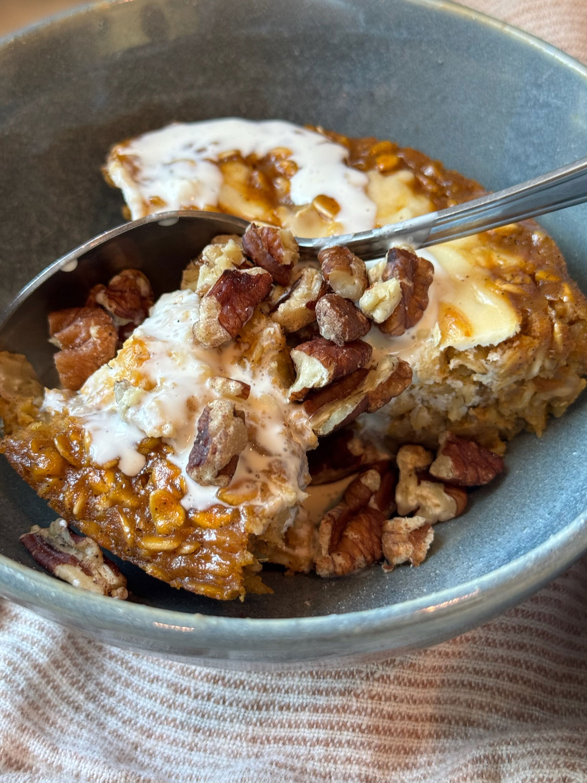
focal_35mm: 48
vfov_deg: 39.7
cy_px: 392
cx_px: 294
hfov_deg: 30.3
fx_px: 1085
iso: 125
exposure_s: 1/60
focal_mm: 6.76
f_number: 1.78
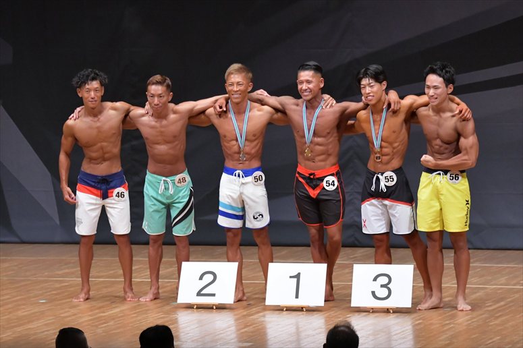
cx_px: 262
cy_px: 174
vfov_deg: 6.1
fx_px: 3267
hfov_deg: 9.2
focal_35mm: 225
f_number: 5.6
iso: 6400
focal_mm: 150
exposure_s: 1/400
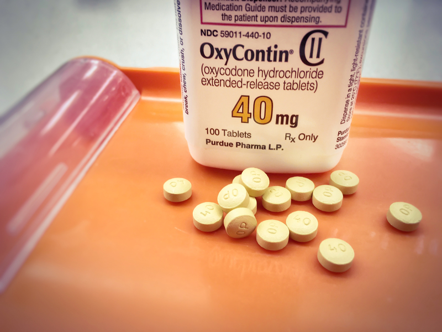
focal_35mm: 29
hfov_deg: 61.7
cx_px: 221
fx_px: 370
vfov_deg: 48.2
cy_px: 166
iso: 32
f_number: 2.2
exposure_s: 1/30
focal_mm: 4.15
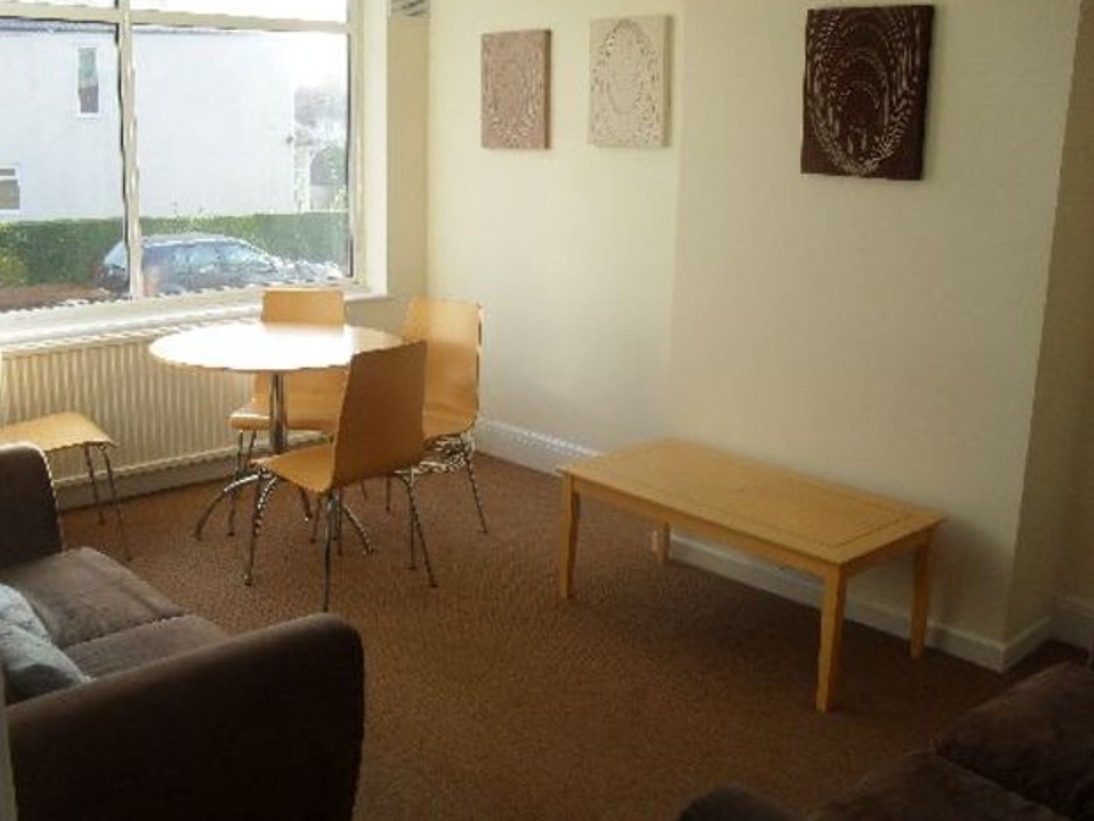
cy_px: 404
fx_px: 1138
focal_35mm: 36
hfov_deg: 51.3
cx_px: 533
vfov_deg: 39.7
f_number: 3.2
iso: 100
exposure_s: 1/90
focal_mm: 6.3
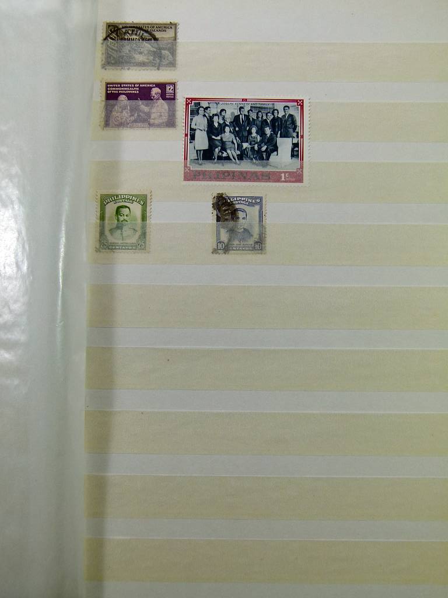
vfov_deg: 54.0
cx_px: 224
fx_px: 587
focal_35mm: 34
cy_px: 299
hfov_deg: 41.8
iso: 100
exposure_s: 1/125
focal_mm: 6.1
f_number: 4
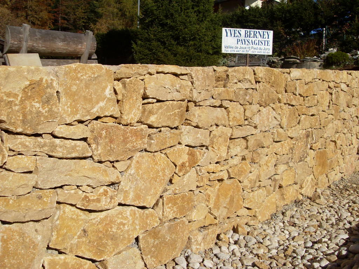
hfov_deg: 52.6
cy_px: 134
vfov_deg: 40.7
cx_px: 180
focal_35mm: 35
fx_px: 363
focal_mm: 6.3
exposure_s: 1/500
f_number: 7
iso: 80
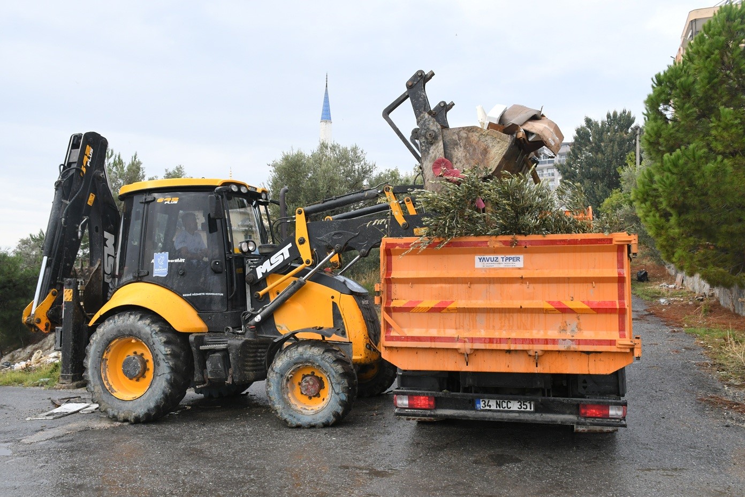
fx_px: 621
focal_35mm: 30
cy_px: 248
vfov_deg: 43.6
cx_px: 372
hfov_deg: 61.9
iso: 1250
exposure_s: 1/800
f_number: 8
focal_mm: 20
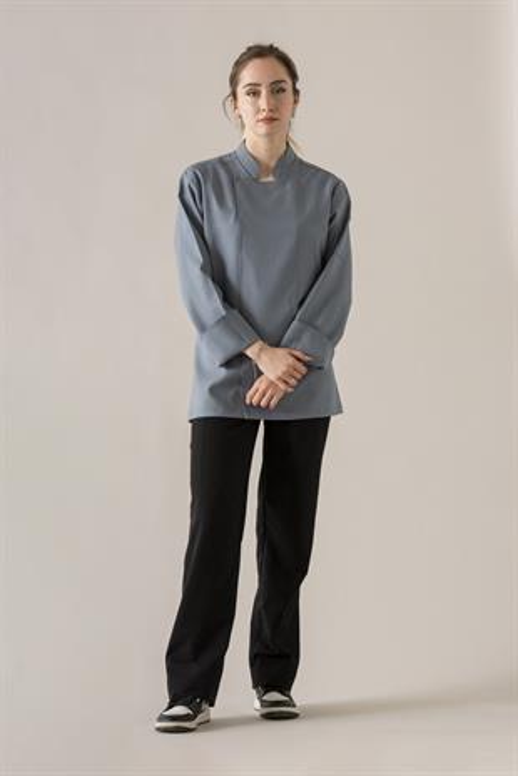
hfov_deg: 11.0
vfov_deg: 16.4
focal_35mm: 125
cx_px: 259
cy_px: 388
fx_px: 2694
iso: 320
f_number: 11
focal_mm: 125
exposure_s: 1/160
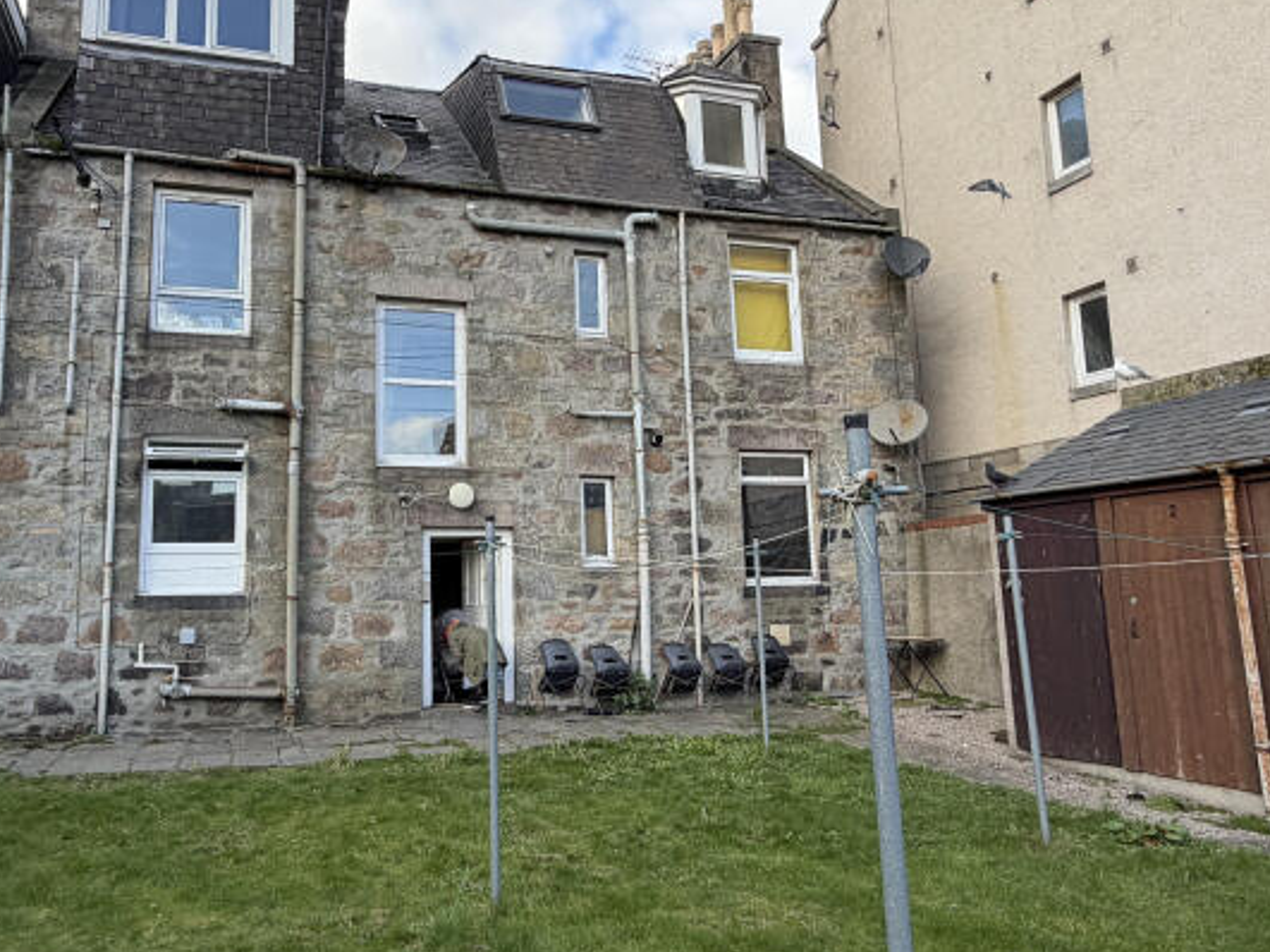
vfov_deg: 51.3
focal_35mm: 27
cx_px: 517
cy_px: 447
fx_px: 990
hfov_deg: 64.8
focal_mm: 2.22
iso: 50
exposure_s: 1/353
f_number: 2.2
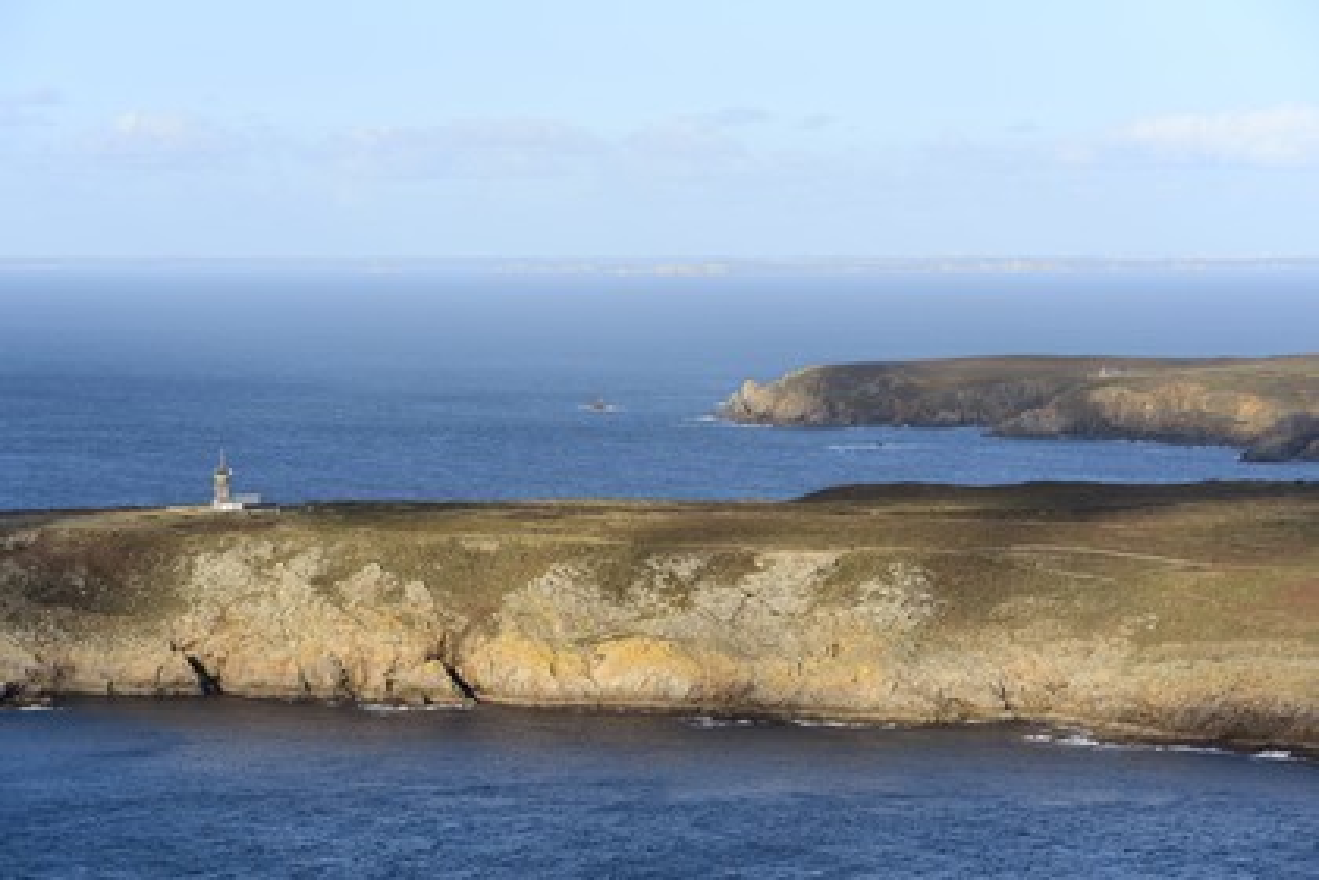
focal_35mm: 122
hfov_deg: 16.8
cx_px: 660
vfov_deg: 11.2
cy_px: 440
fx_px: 4470
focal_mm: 122
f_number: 8
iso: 400
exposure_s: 1/1250
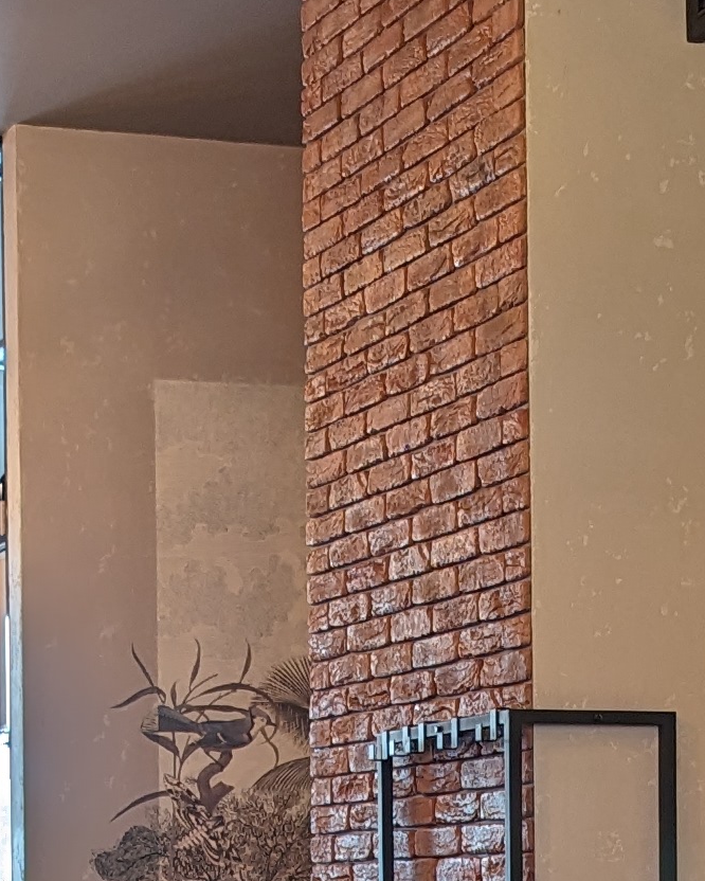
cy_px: 848
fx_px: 2998
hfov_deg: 13.4
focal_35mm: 115
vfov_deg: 16.4
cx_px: 341
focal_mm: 6.81
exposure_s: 1/33.3
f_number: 1.85
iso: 51
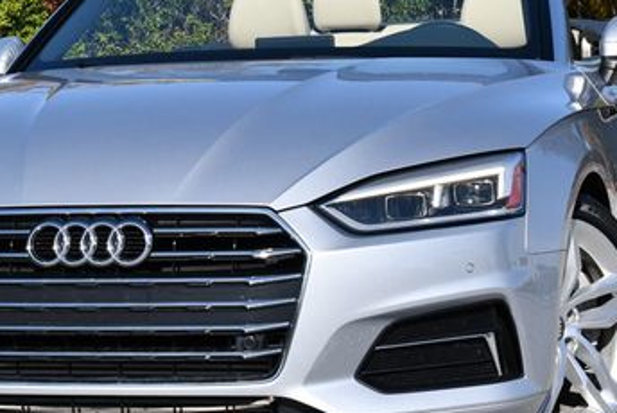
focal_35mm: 149
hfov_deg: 13.8
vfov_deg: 9.2
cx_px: 244
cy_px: 154
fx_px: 2556
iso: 100
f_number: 9
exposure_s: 1/320
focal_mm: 40
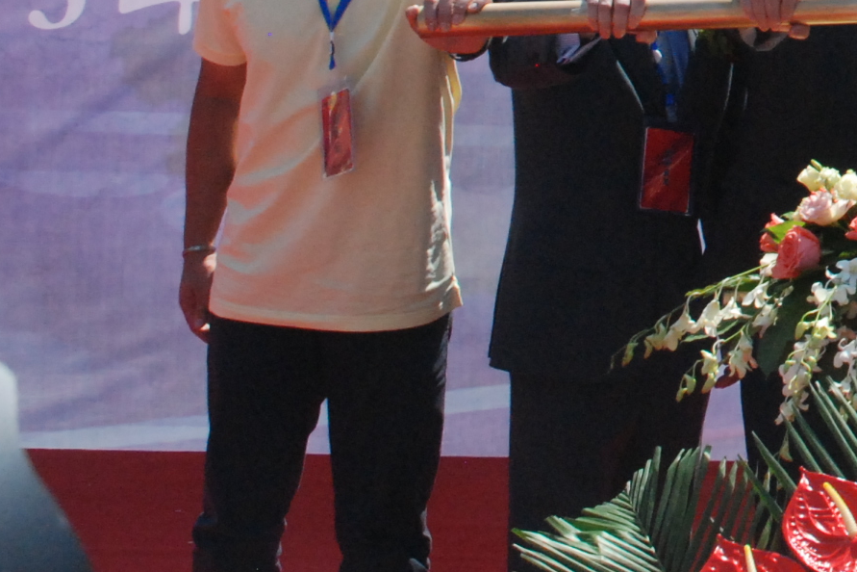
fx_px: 3023
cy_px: -239
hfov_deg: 15.0
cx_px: 1265
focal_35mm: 127
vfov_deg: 10.5
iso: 1000
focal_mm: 26
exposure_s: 1/500
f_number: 11
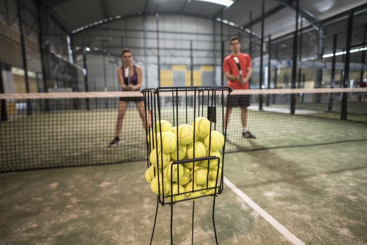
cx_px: 184
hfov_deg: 83.9
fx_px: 204
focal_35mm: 20
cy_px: 122
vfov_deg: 62.0
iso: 3200
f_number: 1.8
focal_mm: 20
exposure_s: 1/500
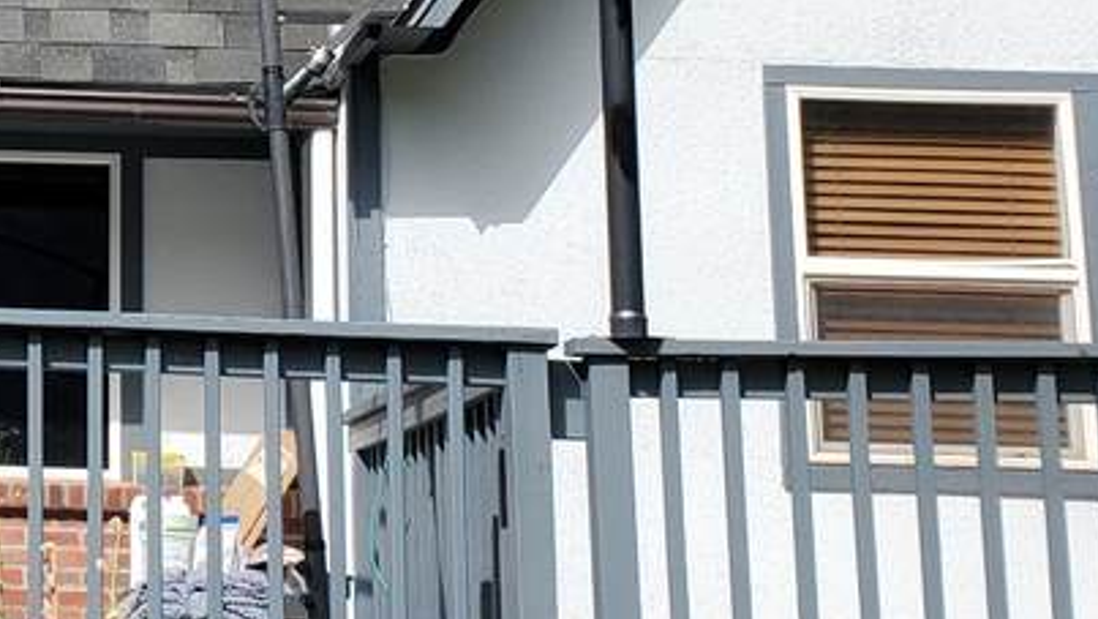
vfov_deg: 13.3
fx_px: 2621
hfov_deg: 21.8
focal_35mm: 90
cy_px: 38
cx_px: -240
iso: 50
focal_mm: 4.3
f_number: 2.4
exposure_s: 1/1019
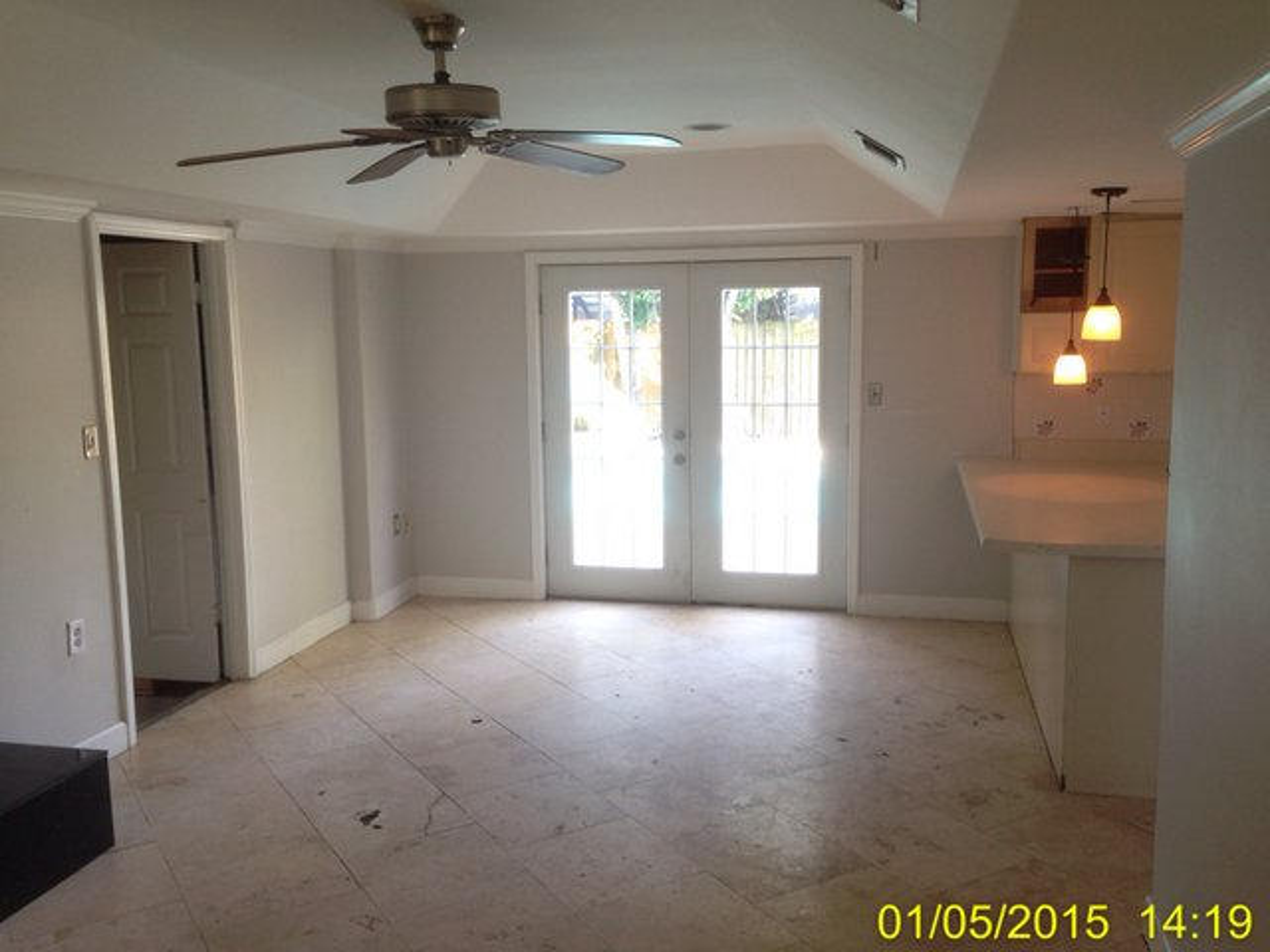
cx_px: 635
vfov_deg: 42.9
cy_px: 476
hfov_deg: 55.4
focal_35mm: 33
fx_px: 1211
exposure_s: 1/20
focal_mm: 4.12
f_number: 2.4
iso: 64
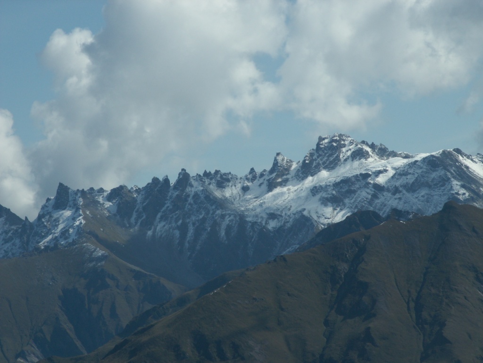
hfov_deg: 11.8
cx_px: 242
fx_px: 2330
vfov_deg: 8.9
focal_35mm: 167
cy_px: 182
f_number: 8
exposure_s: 1/400
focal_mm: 27.31
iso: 50
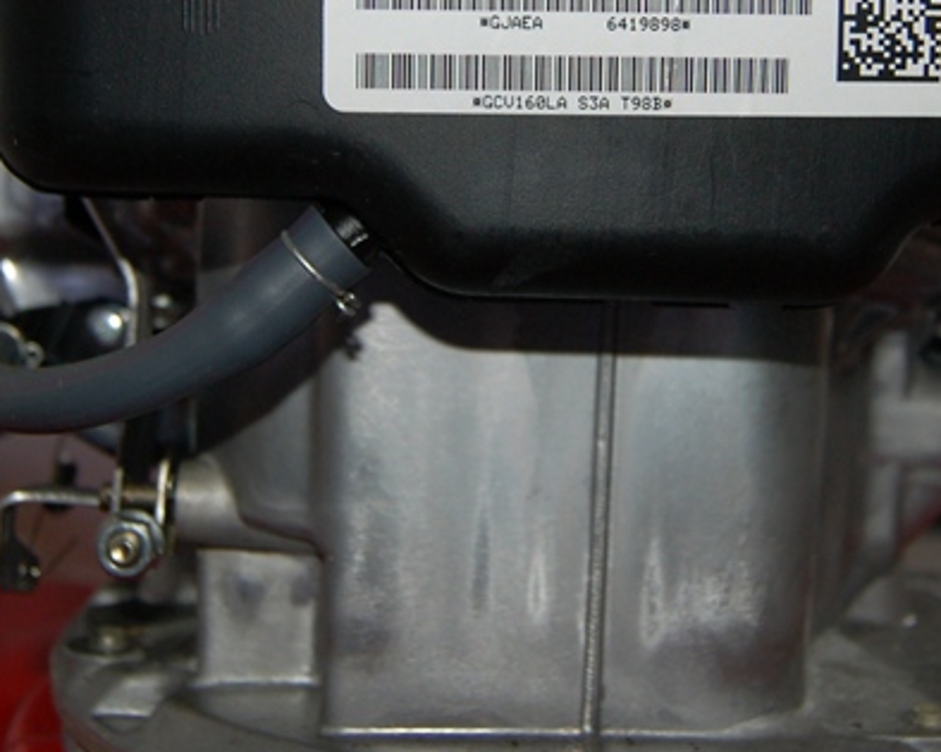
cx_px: 506
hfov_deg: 32.5
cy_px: 69
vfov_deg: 25.4
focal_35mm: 58
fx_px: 1615
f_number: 3.5
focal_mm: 18
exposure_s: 1/60
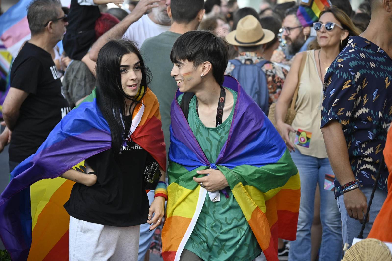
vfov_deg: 6.3
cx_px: 196
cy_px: 130
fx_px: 2368
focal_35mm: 218
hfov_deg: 9.5
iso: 400
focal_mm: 145
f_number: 5.6
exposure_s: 1/640
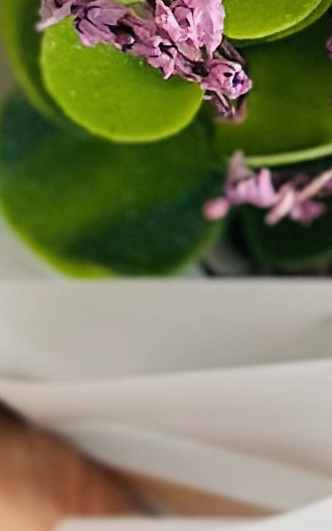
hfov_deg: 3.4
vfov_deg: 5.4
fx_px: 5624
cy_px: -163
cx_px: 273
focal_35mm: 389
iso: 80
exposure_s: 1/258
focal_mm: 6.86
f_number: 1.78
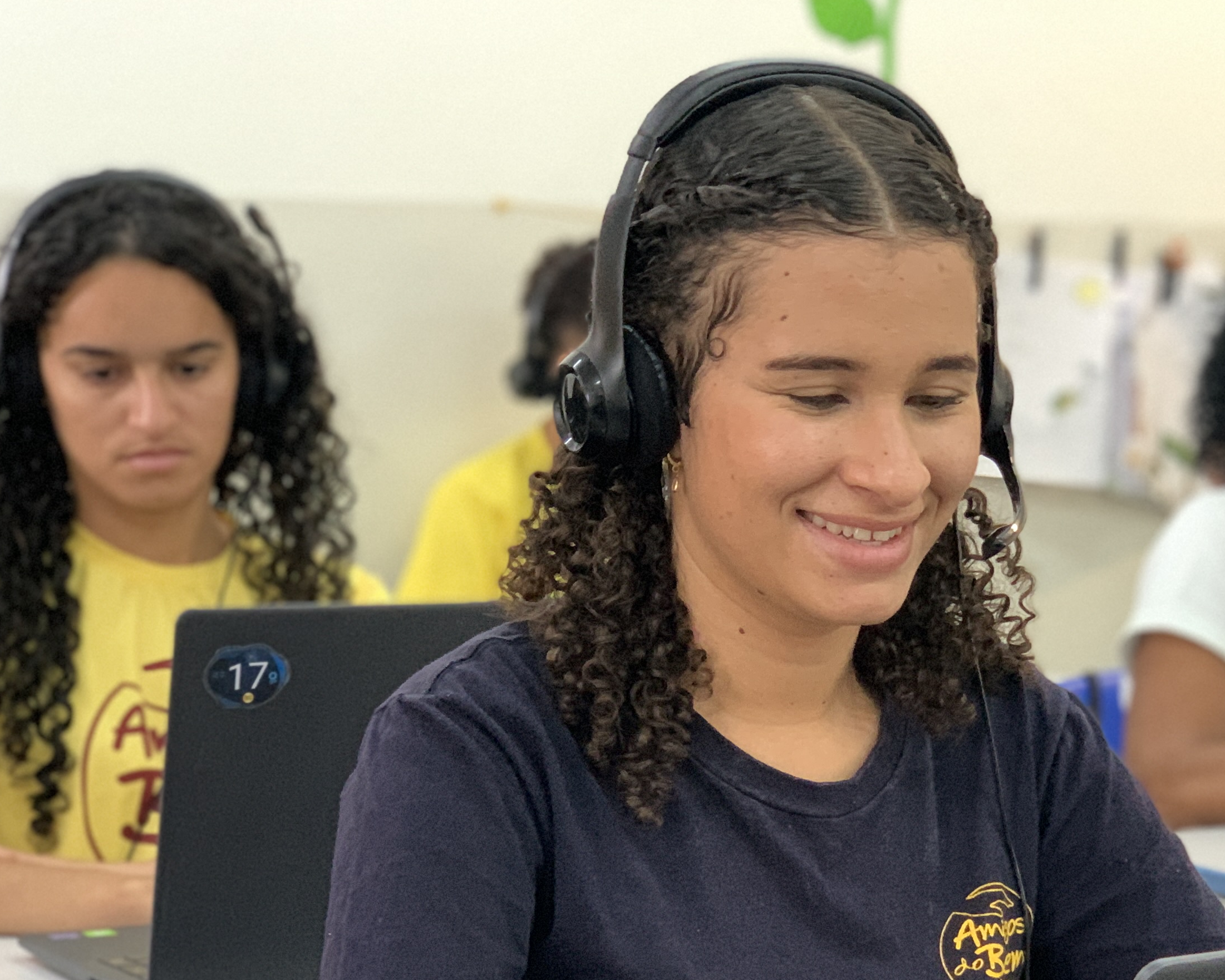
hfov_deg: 20.5
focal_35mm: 93
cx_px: 901
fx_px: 3371
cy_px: 817
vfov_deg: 16.4
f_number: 2.4
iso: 200
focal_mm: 6
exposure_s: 1/60
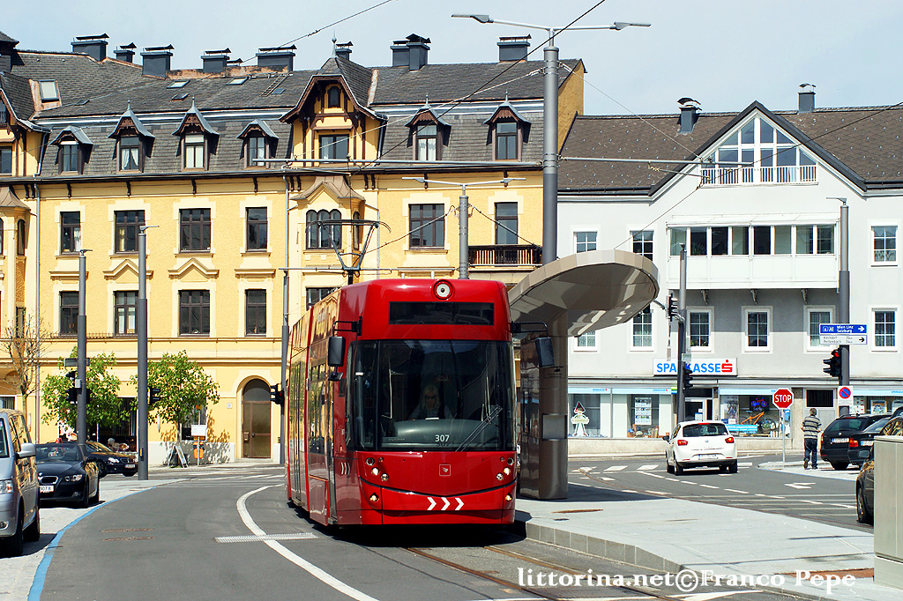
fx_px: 1881
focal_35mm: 75
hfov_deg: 27.0
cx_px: 452
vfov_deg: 18.2
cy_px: 300
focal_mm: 50
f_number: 8
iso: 200
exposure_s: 1/500
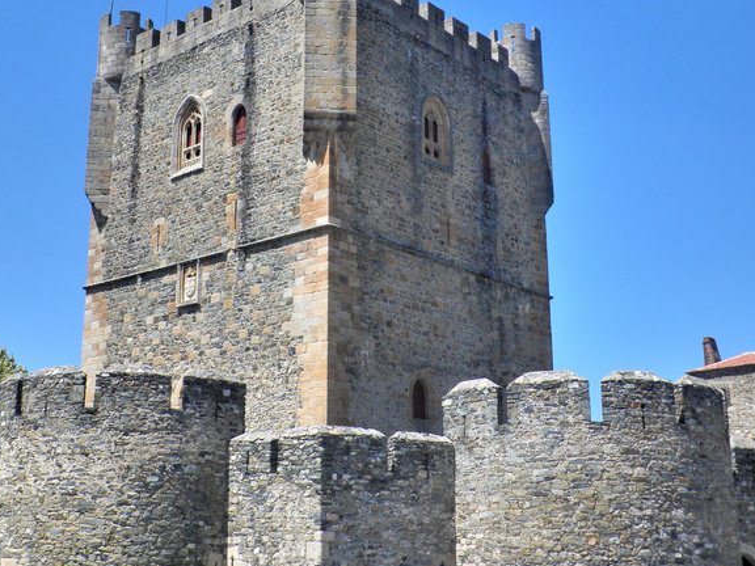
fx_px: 1091
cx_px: 326
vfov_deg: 29.0
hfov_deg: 38.1
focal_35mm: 50
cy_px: 203
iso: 64
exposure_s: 1/320
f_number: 5.6
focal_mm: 6.3
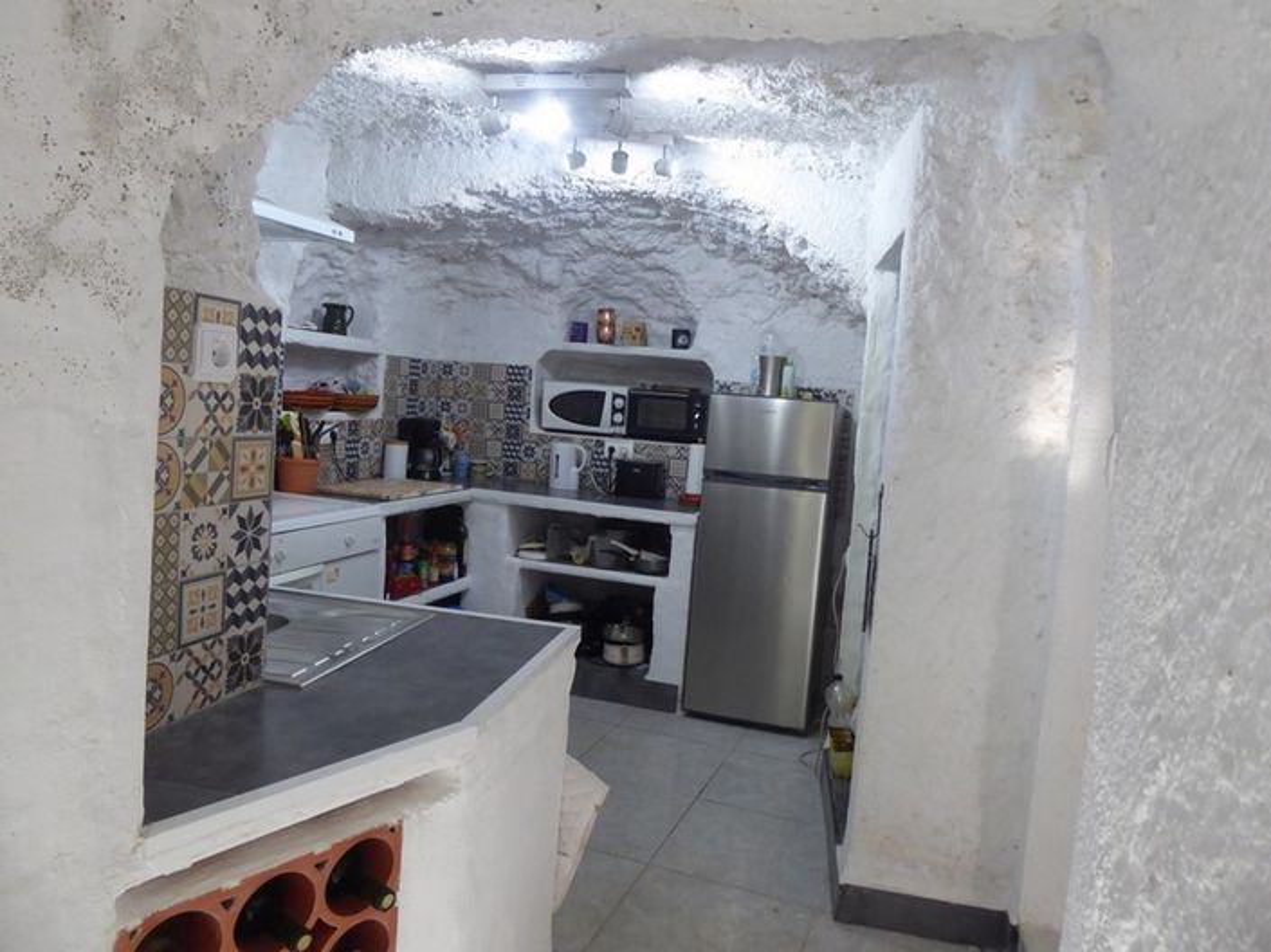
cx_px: 636
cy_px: 476
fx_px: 917
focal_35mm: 25
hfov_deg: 69.4
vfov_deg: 54.8
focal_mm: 4.3
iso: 320
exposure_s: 1/60
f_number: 3.3
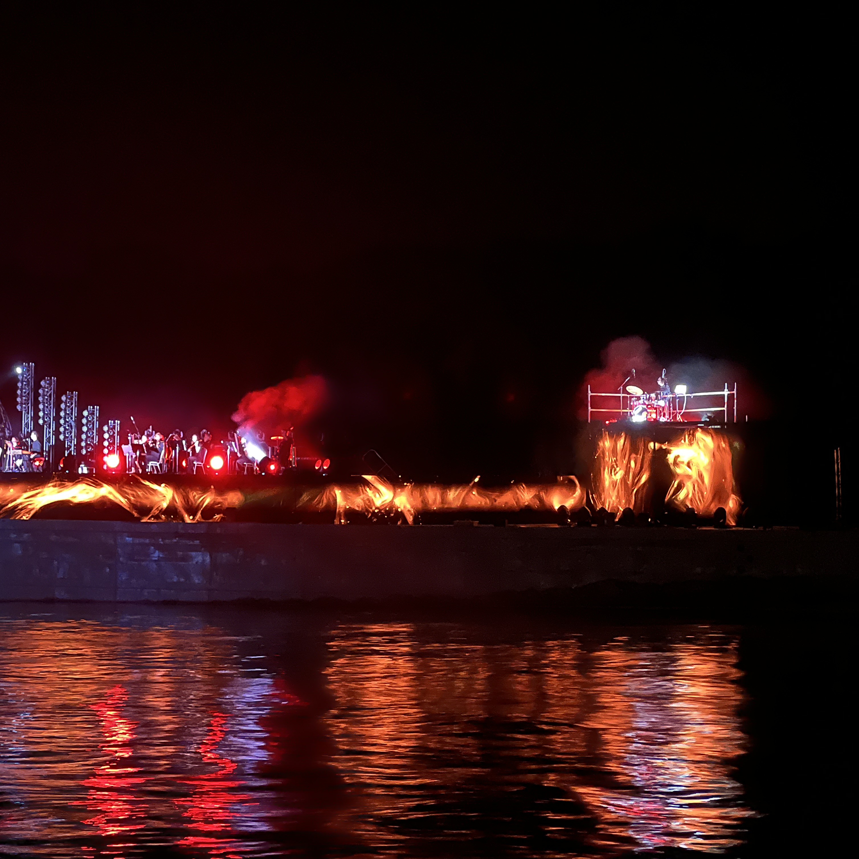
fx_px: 2555
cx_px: 301
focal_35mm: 91
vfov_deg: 19.1
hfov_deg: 19.0
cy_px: 430
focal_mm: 9
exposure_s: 1/4
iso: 640
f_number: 2.8
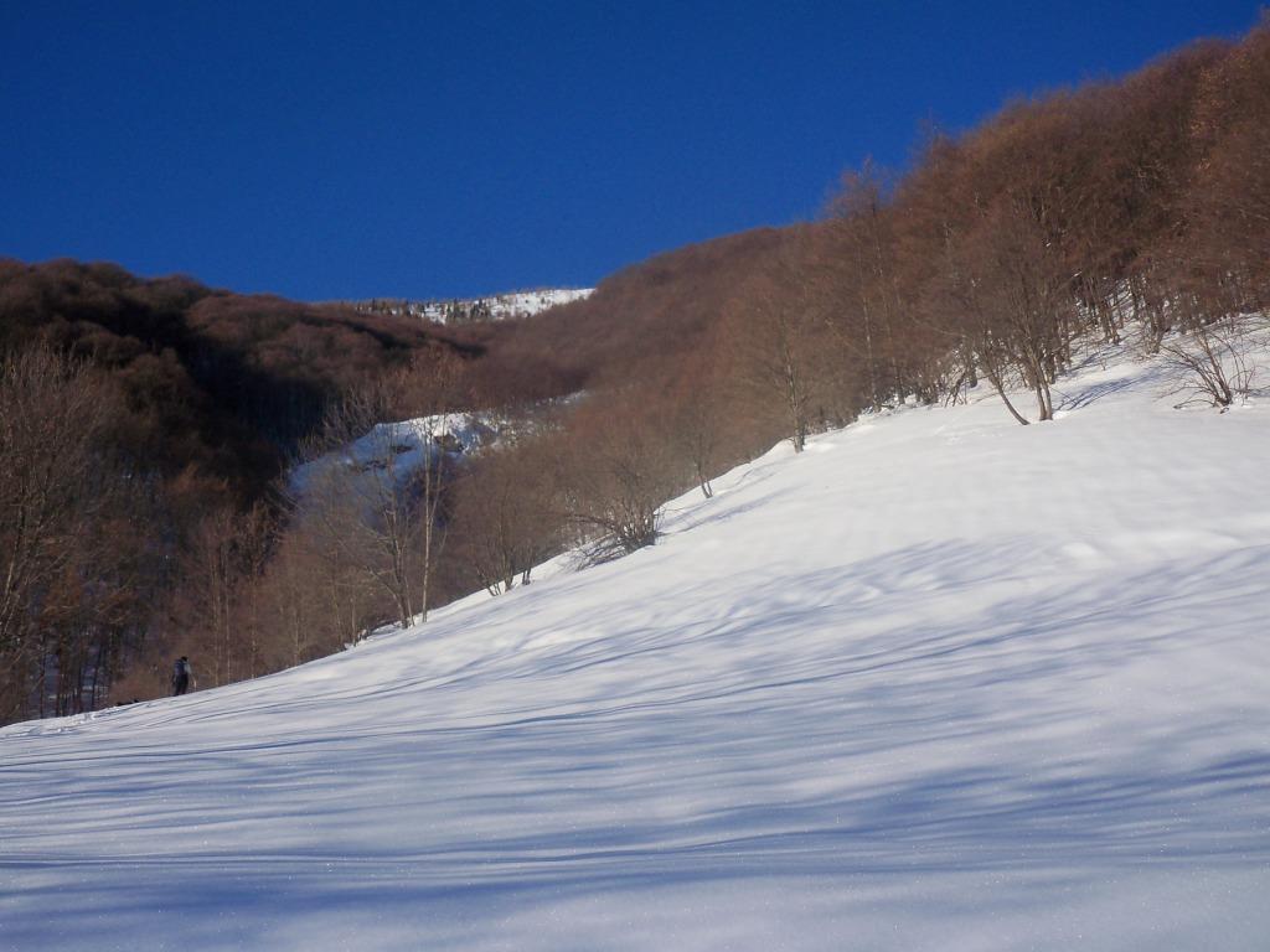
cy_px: 476
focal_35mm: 38
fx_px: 1394
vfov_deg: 37.7
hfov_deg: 49.0
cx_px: 635
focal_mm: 6.3
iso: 100
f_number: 5.6
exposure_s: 1/320
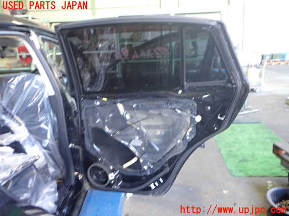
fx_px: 250
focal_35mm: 30
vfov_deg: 46.8
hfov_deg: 60.0
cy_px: 108
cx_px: 144
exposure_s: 1/30
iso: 640
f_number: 2.3
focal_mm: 5.4
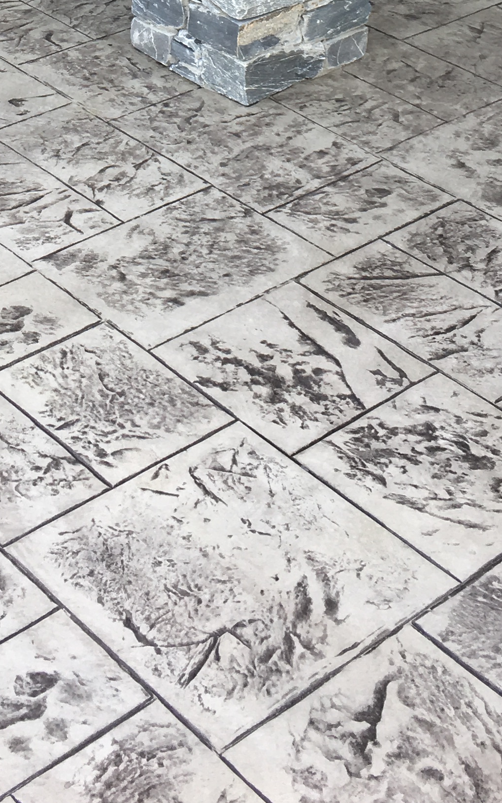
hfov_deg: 17.1
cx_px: 150
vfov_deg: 24.7
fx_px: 1664
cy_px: -151
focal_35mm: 76
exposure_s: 1/187
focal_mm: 4.15
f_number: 2.2
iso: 25
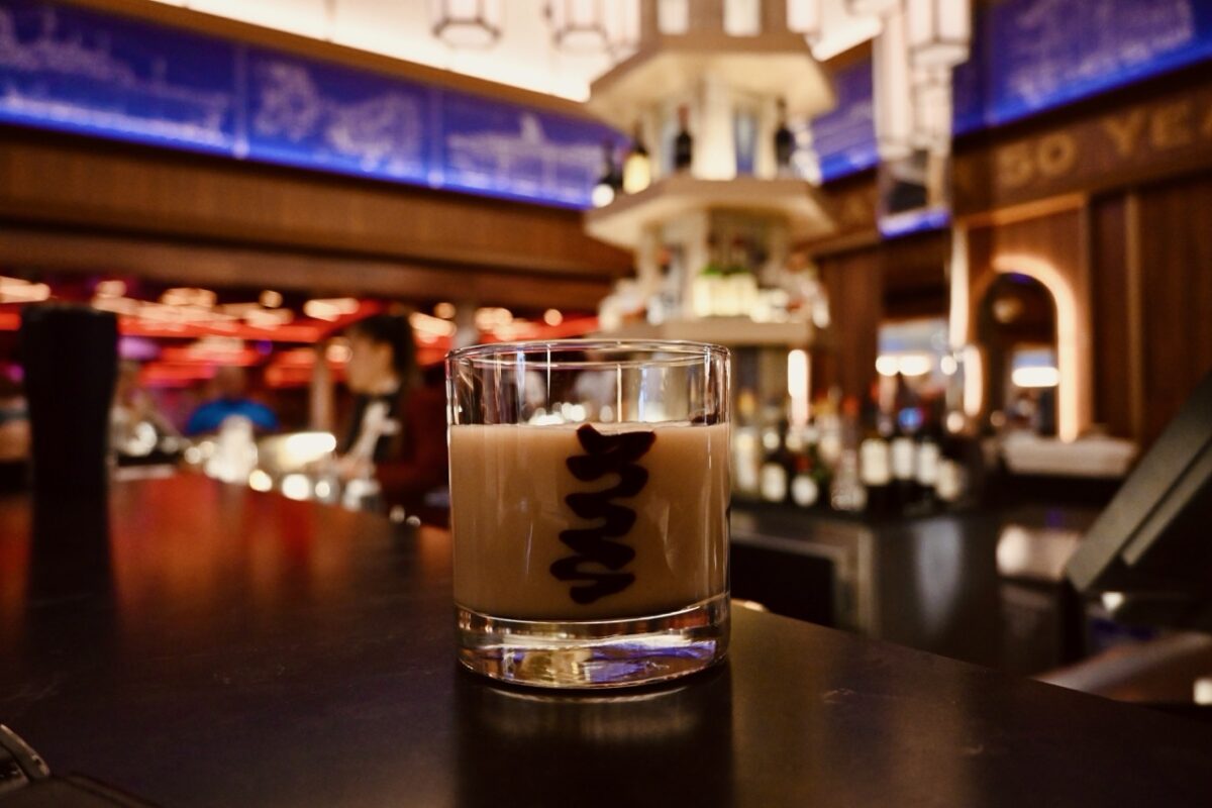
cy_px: 404
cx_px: 606
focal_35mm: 24
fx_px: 808
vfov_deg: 53.1
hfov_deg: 73.7
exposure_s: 1/80
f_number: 3.5
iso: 3200
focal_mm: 16
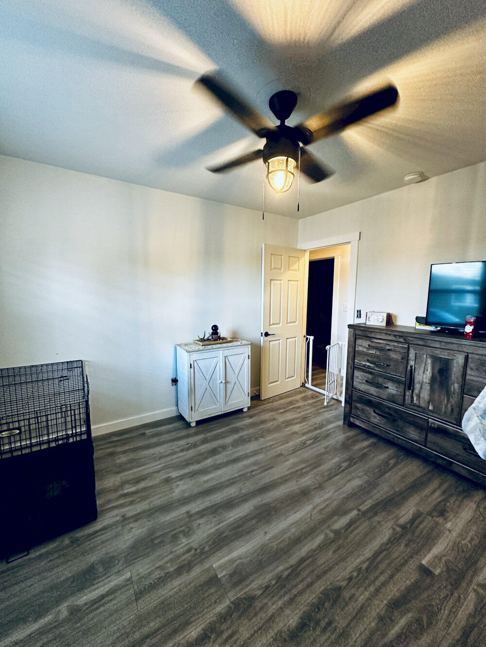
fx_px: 262
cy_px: 324
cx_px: 243
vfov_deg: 102.1
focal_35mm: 14
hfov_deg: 85.7
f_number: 2.2
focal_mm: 2.22
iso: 400
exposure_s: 1/60
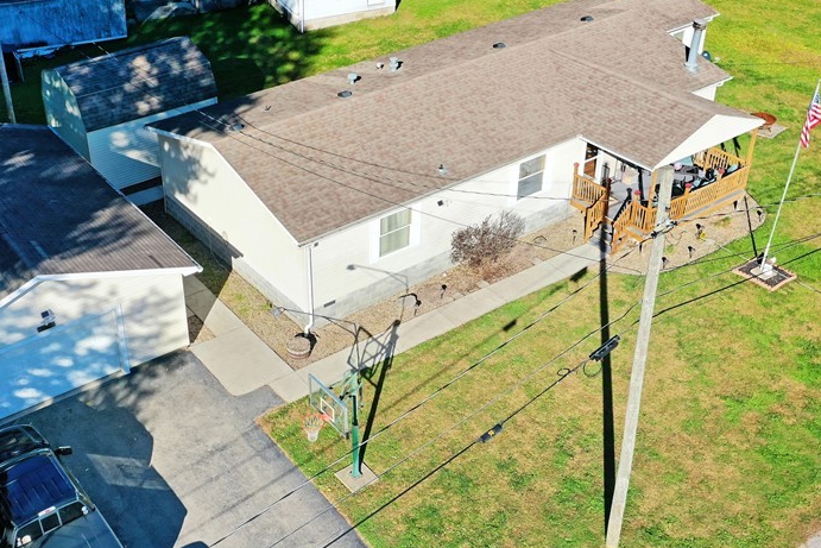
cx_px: 345
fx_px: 1004
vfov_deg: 30.4
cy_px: 212
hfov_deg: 44.3
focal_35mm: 44
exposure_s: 1/320
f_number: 5.6
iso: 100
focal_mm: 10.26
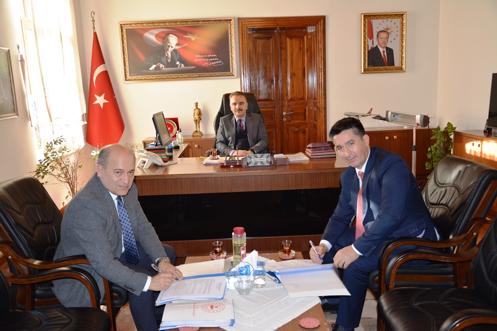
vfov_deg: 40.0
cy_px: 166
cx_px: 248
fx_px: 456
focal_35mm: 33
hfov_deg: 57.2
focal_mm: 22
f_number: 3.8
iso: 560
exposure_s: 1/60
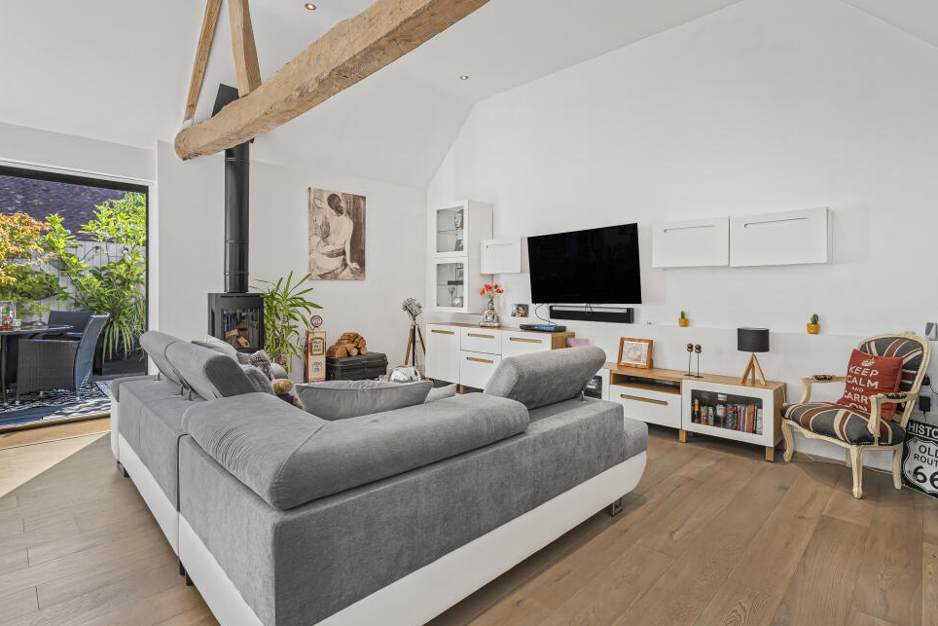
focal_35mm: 17
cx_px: 487
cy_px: 319
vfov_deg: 70.5
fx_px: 443
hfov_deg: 93.2
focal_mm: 16
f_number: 8
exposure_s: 1/15
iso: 400
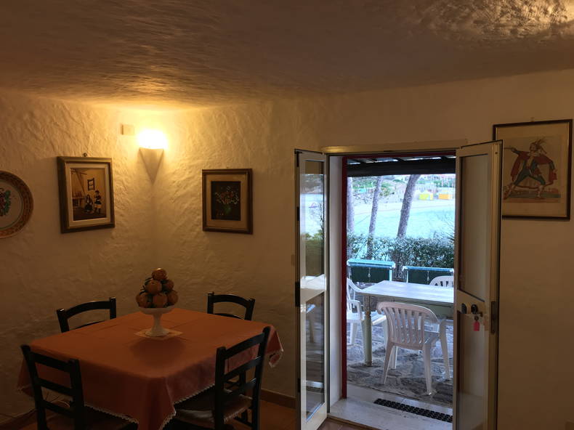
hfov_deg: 61.7
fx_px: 481
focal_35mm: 29
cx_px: 287
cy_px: 215
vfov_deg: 48.2
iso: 80
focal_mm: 4.15
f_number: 2.2
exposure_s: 1/33
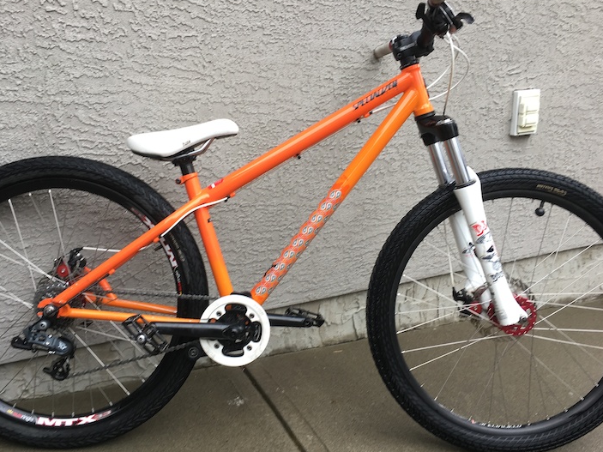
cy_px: 231
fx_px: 575
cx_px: 269
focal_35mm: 33
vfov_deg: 42.9
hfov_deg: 55.2
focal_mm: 4.15
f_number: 2.2
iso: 25
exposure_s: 1/60
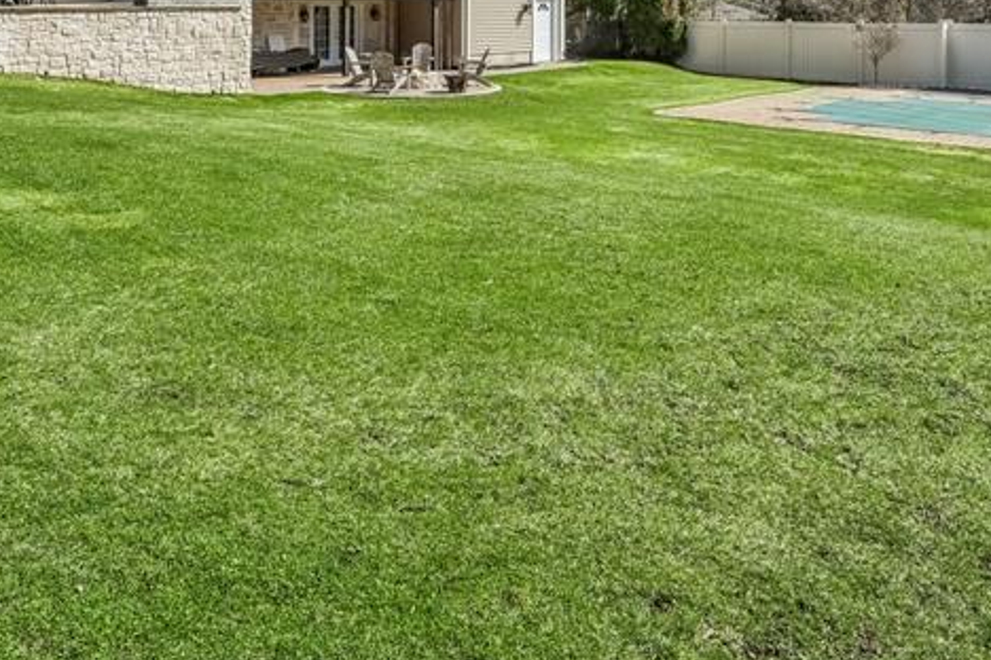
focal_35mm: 35
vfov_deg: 34.1
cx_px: 595
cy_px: -19
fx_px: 963
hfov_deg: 54.0
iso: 100
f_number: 9
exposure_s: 1/250
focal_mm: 16
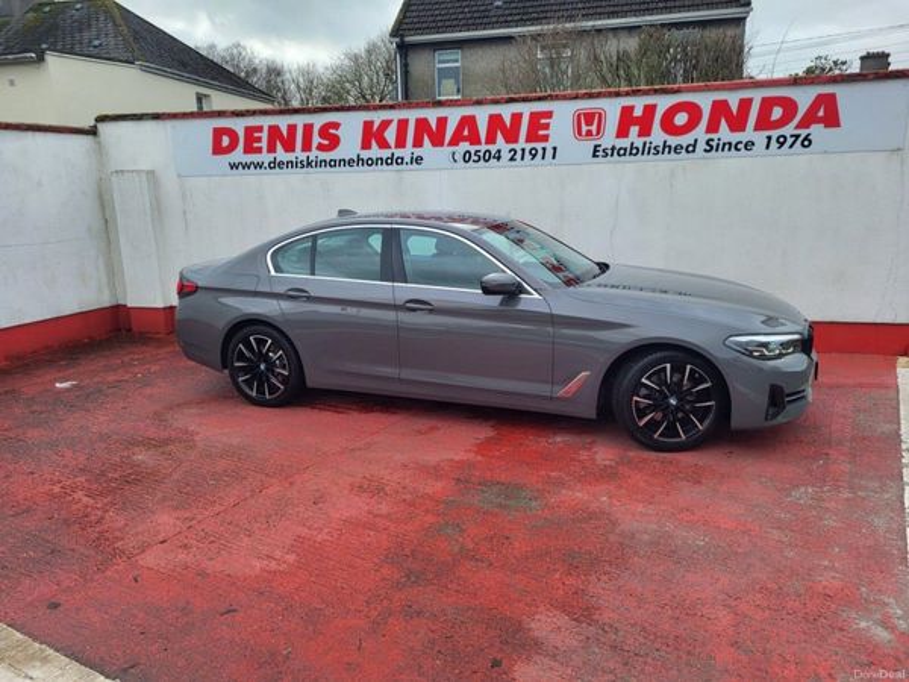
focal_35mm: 26
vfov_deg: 53.1
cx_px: 454
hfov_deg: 67.3
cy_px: 341
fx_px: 683
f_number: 1.8
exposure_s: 1/371
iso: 40
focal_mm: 5.4
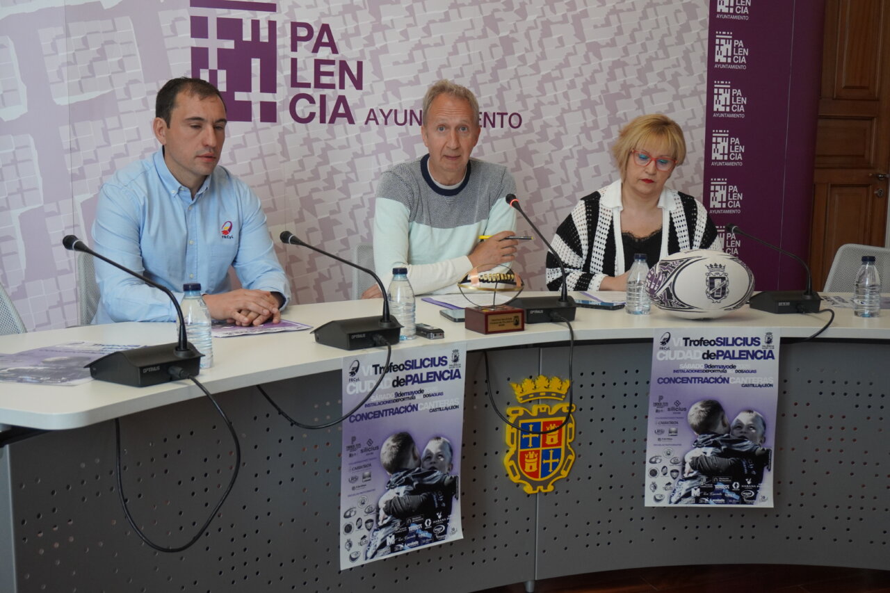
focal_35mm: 38
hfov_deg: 51.3
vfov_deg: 35.5
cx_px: 445
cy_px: 296
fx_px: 927
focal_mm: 25
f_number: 4.5
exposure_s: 1/160
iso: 1250
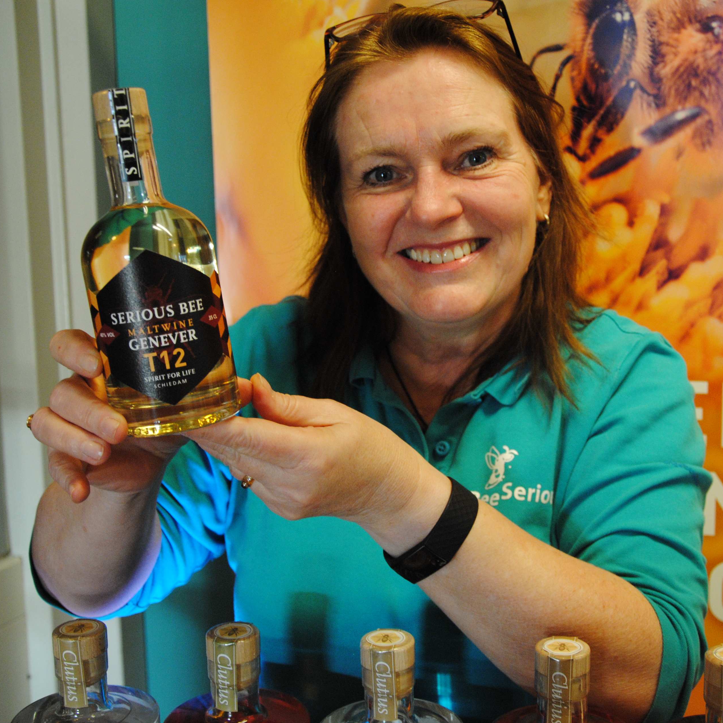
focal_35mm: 49
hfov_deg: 34.9
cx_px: 413
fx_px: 1150
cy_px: 360
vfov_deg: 34.9
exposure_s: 1/30
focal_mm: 25
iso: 720
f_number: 4
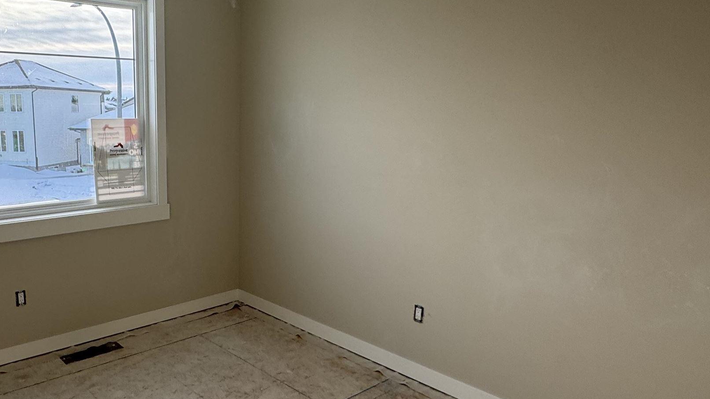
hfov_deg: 63.6
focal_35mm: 29
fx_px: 546
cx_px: 211
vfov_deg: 40.2
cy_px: 201
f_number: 2.2
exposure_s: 1/233
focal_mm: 2.22
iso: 40
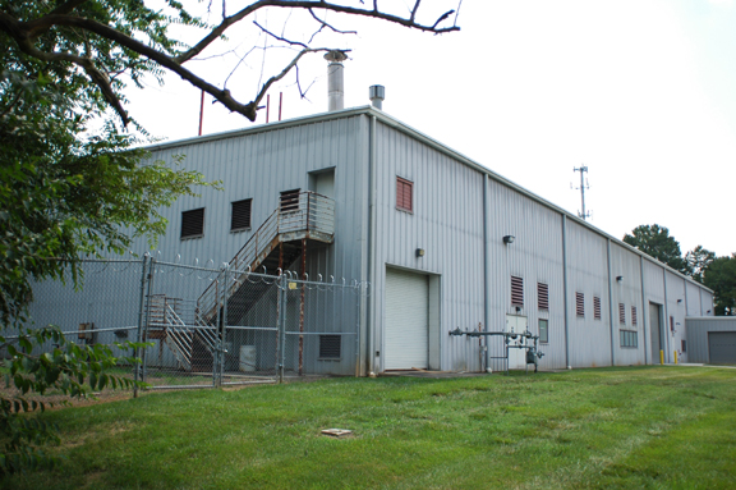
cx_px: 368
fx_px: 613
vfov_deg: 43.5
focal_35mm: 30
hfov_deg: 62.0
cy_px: 245
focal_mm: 20
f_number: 4
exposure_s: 1/1250
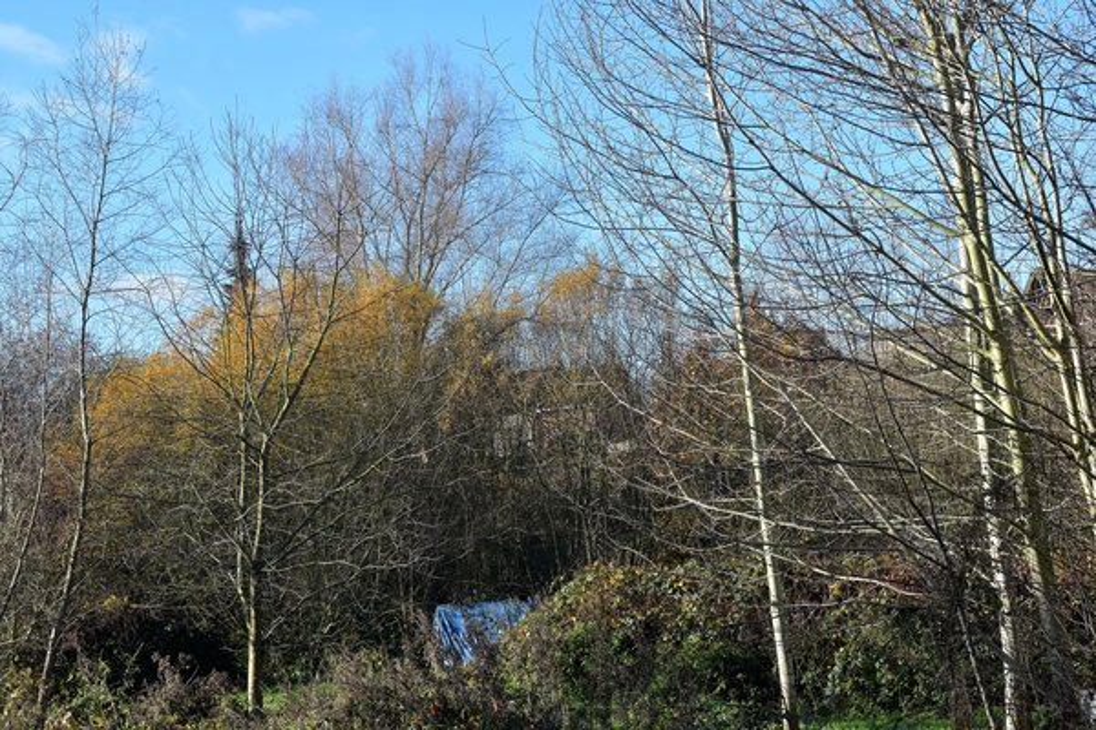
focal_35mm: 72
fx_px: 2192
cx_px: 548
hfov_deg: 28.1
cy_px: 365
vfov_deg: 18.9
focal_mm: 48
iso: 200
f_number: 11
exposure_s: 1/125
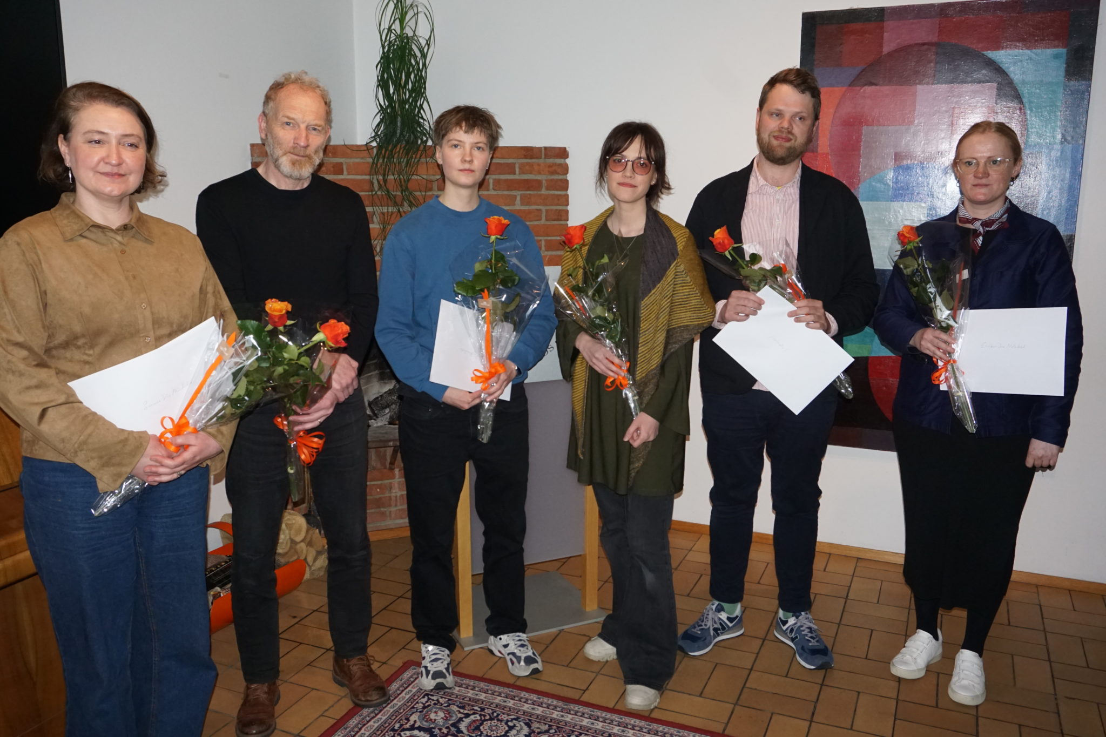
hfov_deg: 61.9
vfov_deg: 43.6
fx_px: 922
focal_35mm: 30
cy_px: 368
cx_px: 553
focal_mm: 20
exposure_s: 1/160
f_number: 5.6
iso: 1250
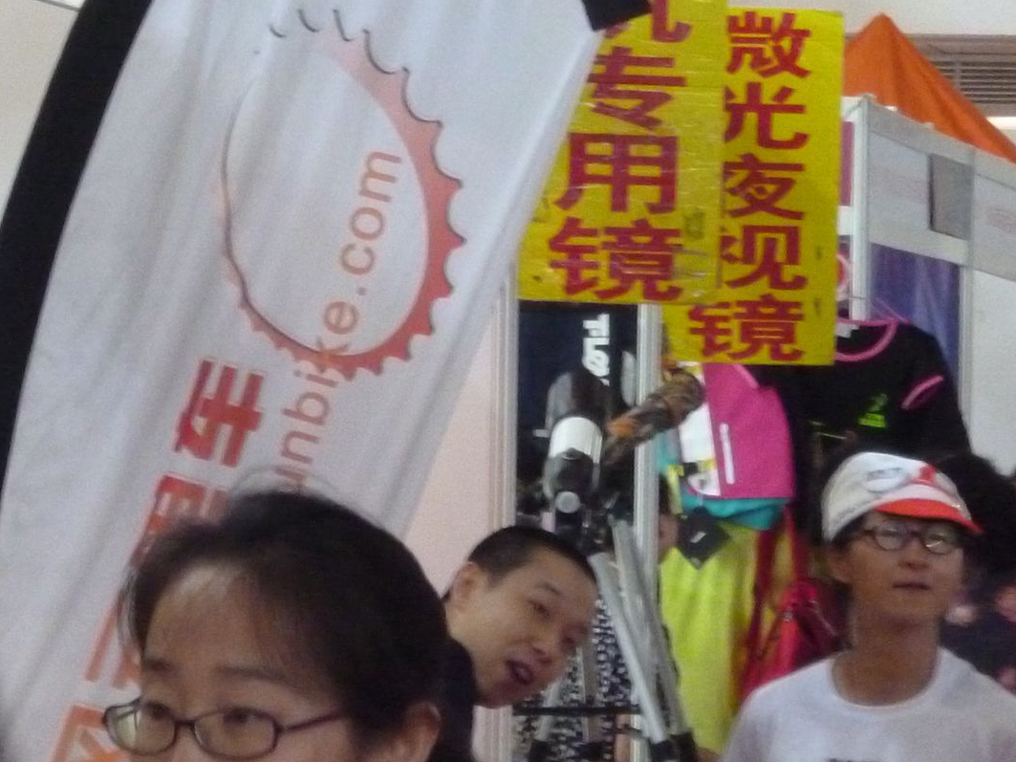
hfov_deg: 6.7
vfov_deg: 5.0
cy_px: 386
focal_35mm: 295
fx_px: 8657
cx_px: 515
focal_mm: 20
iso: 800
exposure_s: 1/25
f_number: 6.5
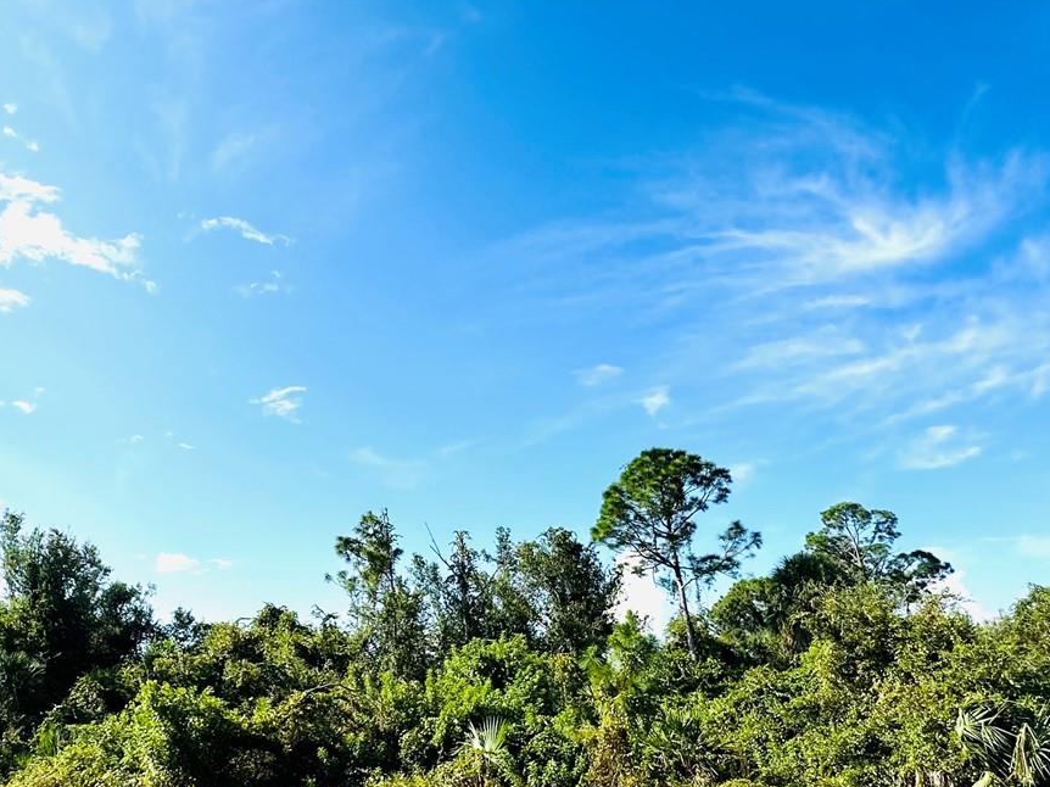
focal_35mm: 26
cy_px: 464
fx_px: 788
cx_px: 368
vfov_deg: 52.7
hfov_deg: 65.9
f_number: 2.2
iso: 50
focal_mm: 2.22
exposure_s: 1/2618
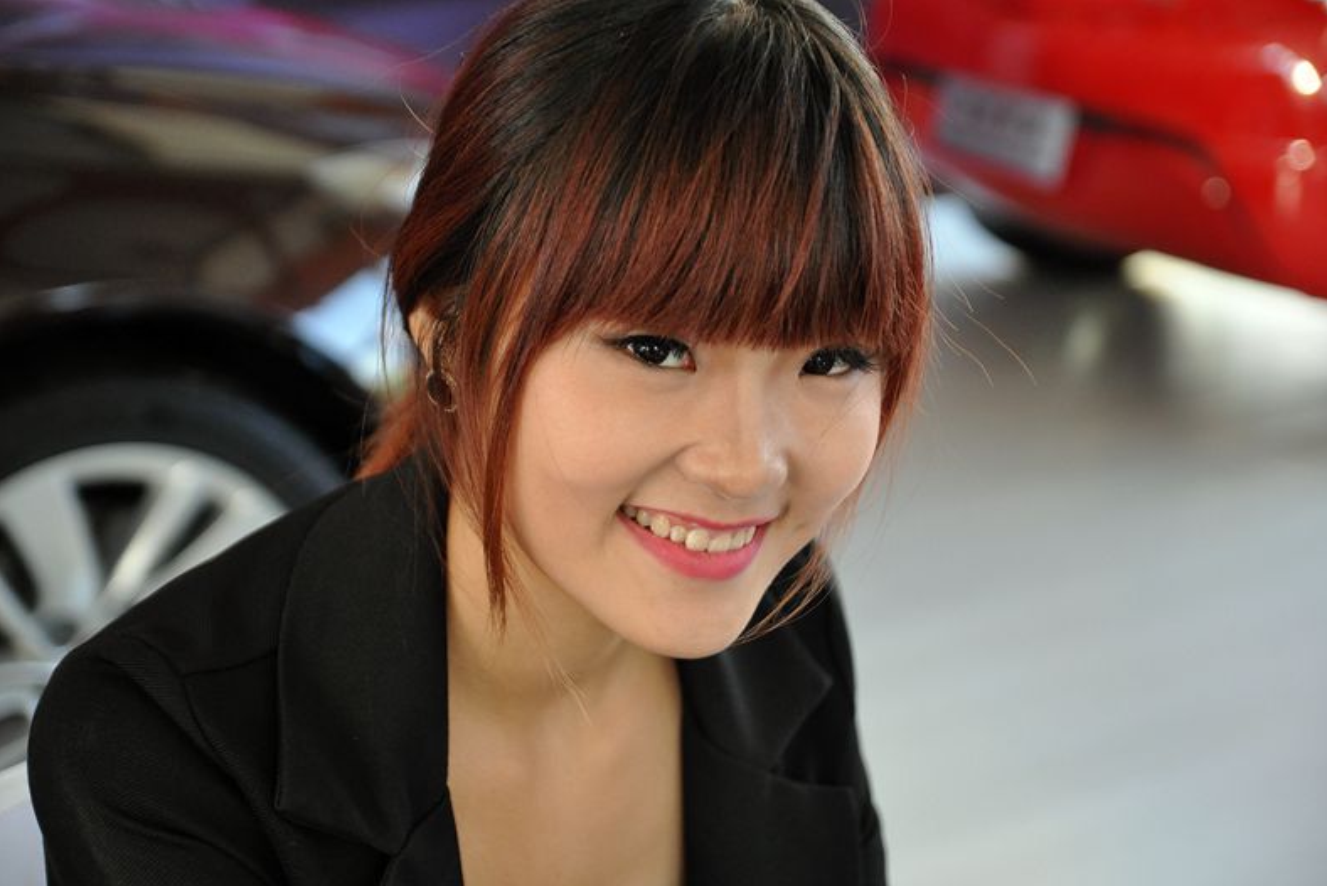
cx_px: 670
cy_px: 446
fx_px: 2802
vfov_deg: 18.0
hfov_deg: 26.6
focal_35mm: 76
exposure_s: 1/500
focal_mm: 50
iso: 1100
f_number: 2.8
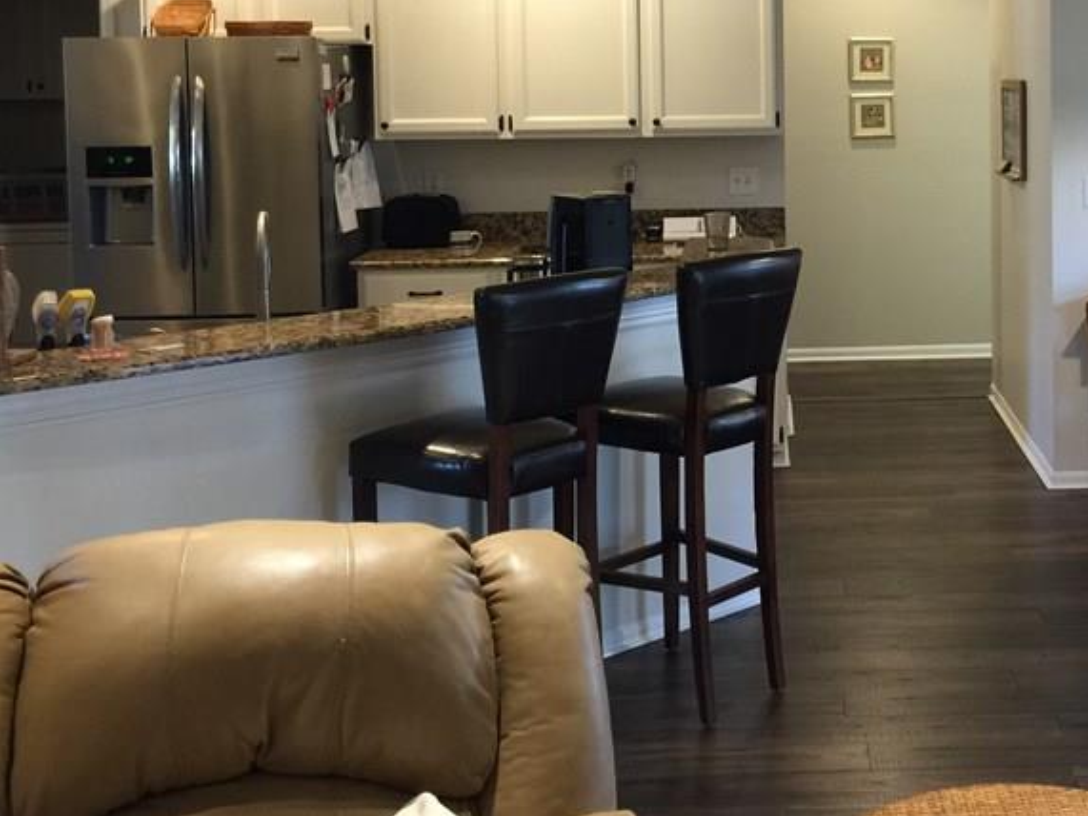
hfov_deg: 35.8
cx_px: 852
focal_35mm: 52
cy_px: 151
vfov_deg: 27.4
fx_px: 1634
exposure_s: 1/15
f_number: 2.2
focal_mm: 4.15
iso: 80
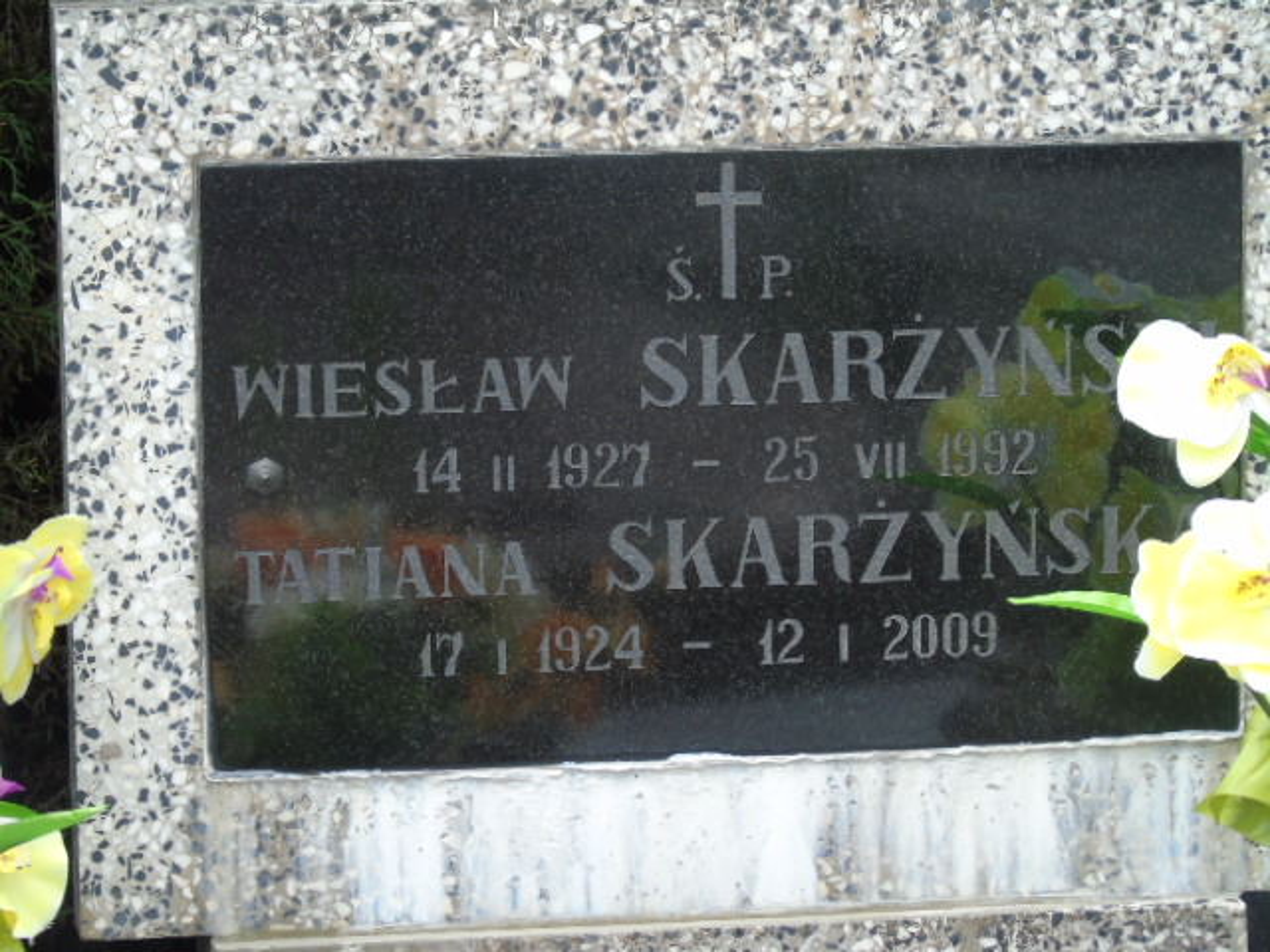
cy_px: 476
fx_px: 5943
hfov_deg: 12.2
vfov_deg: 9.2
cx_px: 635
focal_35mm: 162
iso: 200
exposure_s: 1/125
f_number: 4.9
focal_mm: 29
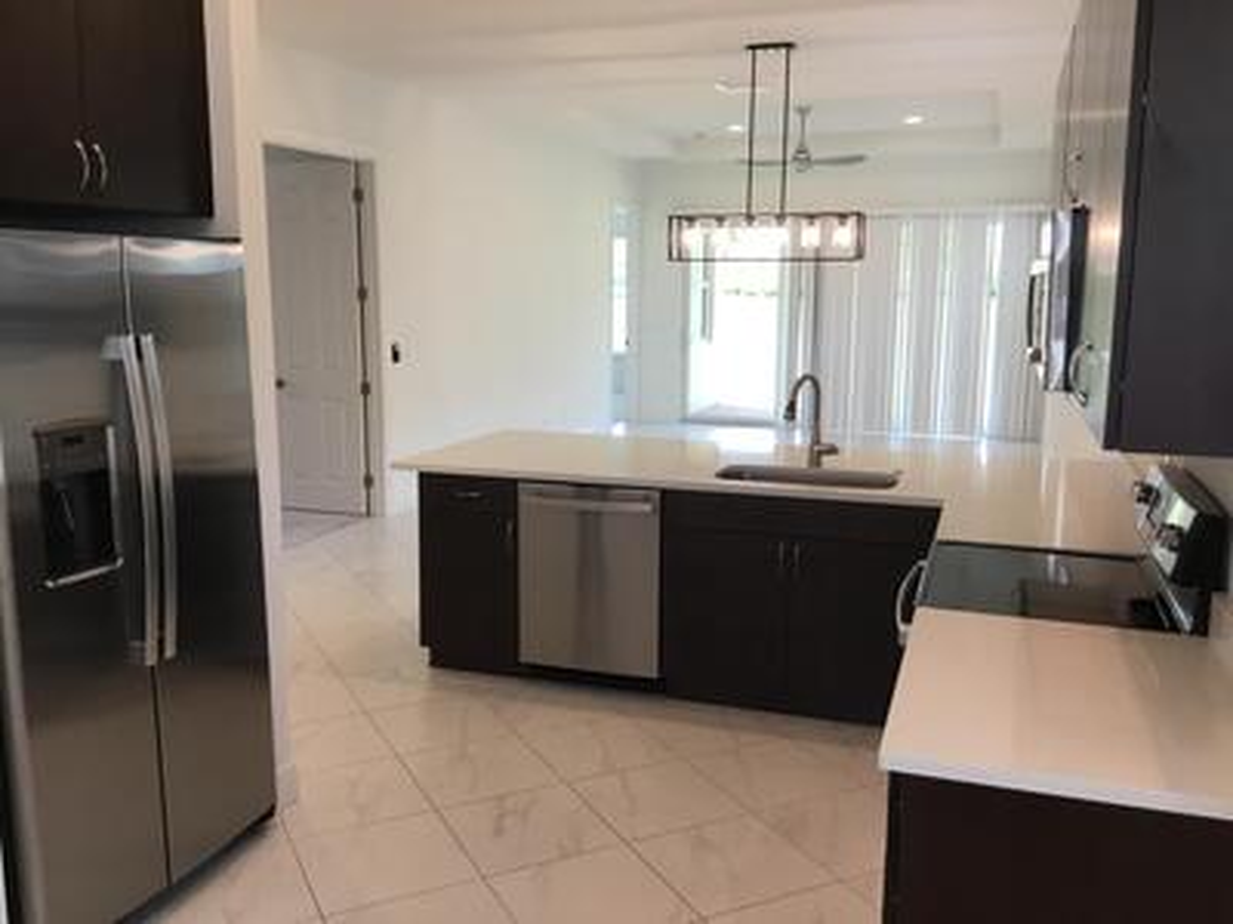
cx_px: 616
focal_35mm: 31
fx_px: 1104
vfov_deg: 45.4
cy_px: 462
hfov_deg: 58.4
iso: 25
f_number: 2.4
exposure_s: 1/30
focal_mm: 3.3
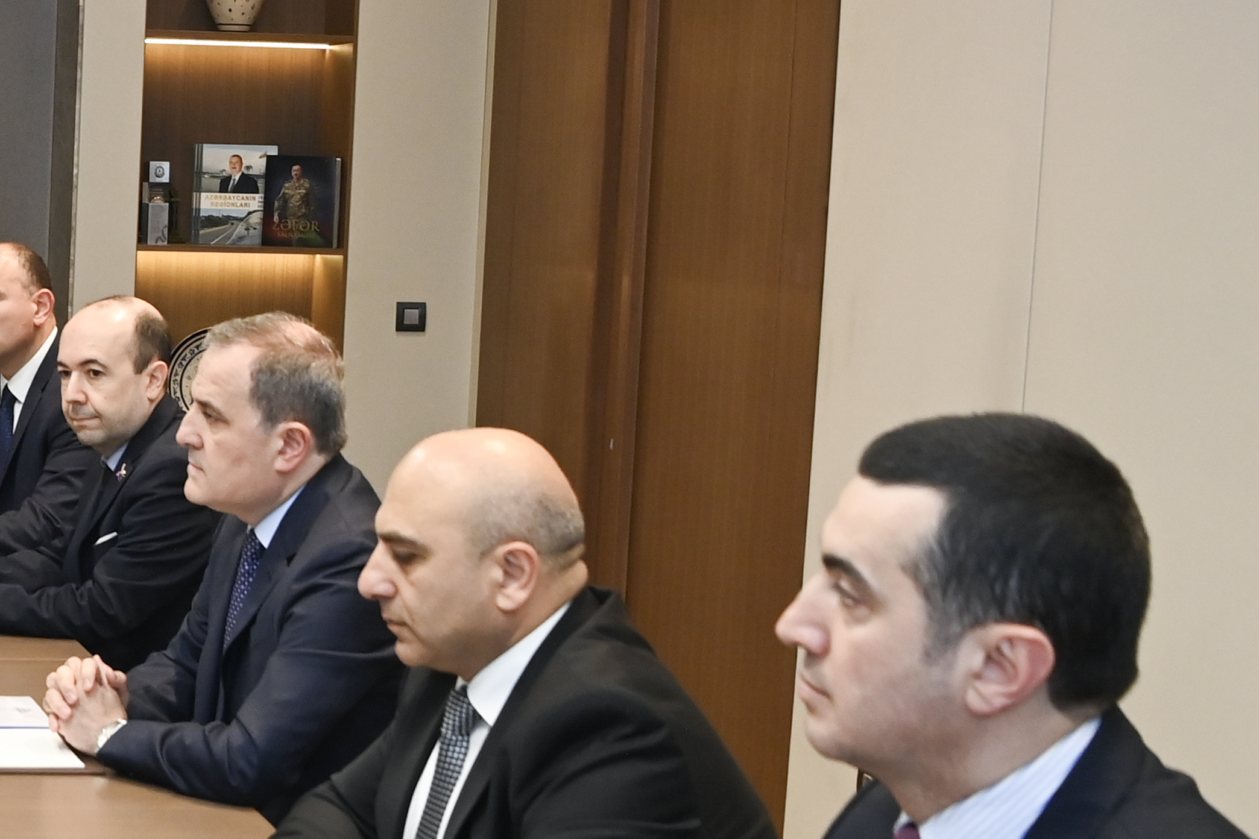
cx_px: -279
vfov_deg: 21.2
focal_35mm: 64
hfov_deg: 27.4
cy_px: 530
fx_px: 2238
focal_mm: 24
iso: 1600
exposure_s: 1/100
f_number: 5.6
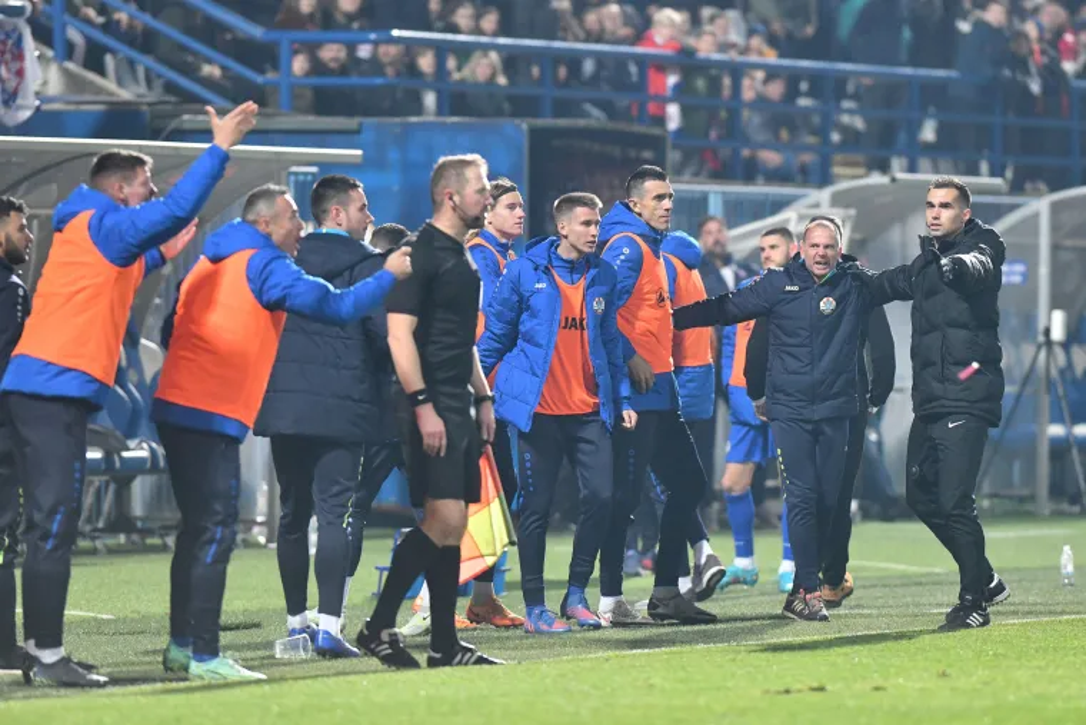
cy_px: 362
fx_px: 9051
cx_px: 543
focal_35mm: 300
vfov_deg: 4.6
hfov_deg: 6.9
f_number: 4
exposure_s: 1/640
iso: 4000
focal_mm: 300
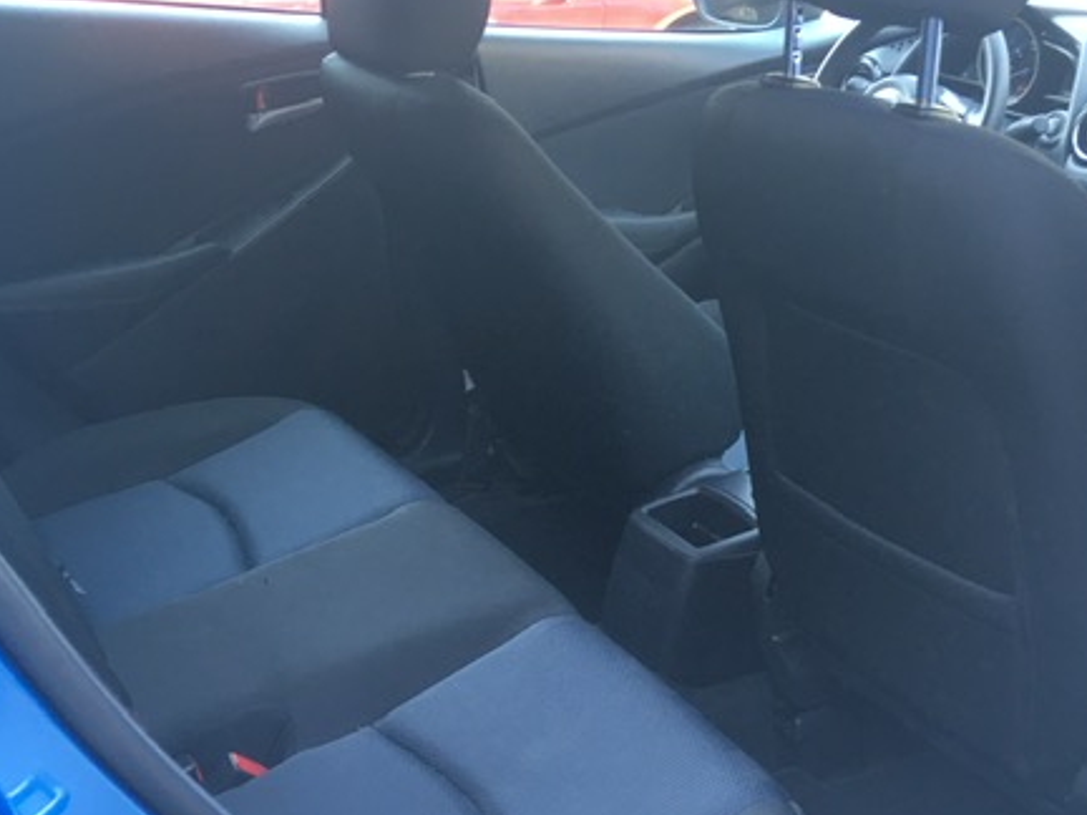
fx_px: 1350
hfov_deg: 43.8
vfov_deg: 33.4
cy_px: 511
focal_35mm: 43
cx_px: 601
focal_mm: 4.15
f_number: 2.2
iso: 40
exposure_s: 1/30
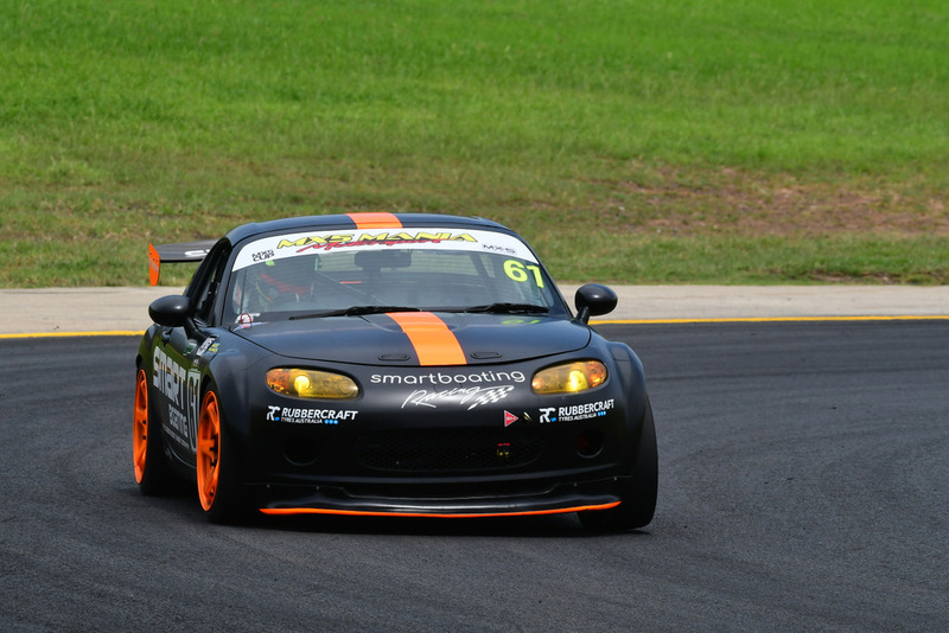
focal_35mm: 435
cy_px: 316
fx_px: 11471
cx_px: 474
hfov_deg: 4.7
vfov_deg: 3.2
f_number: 11
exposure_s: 1/640
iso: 400
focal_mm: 290
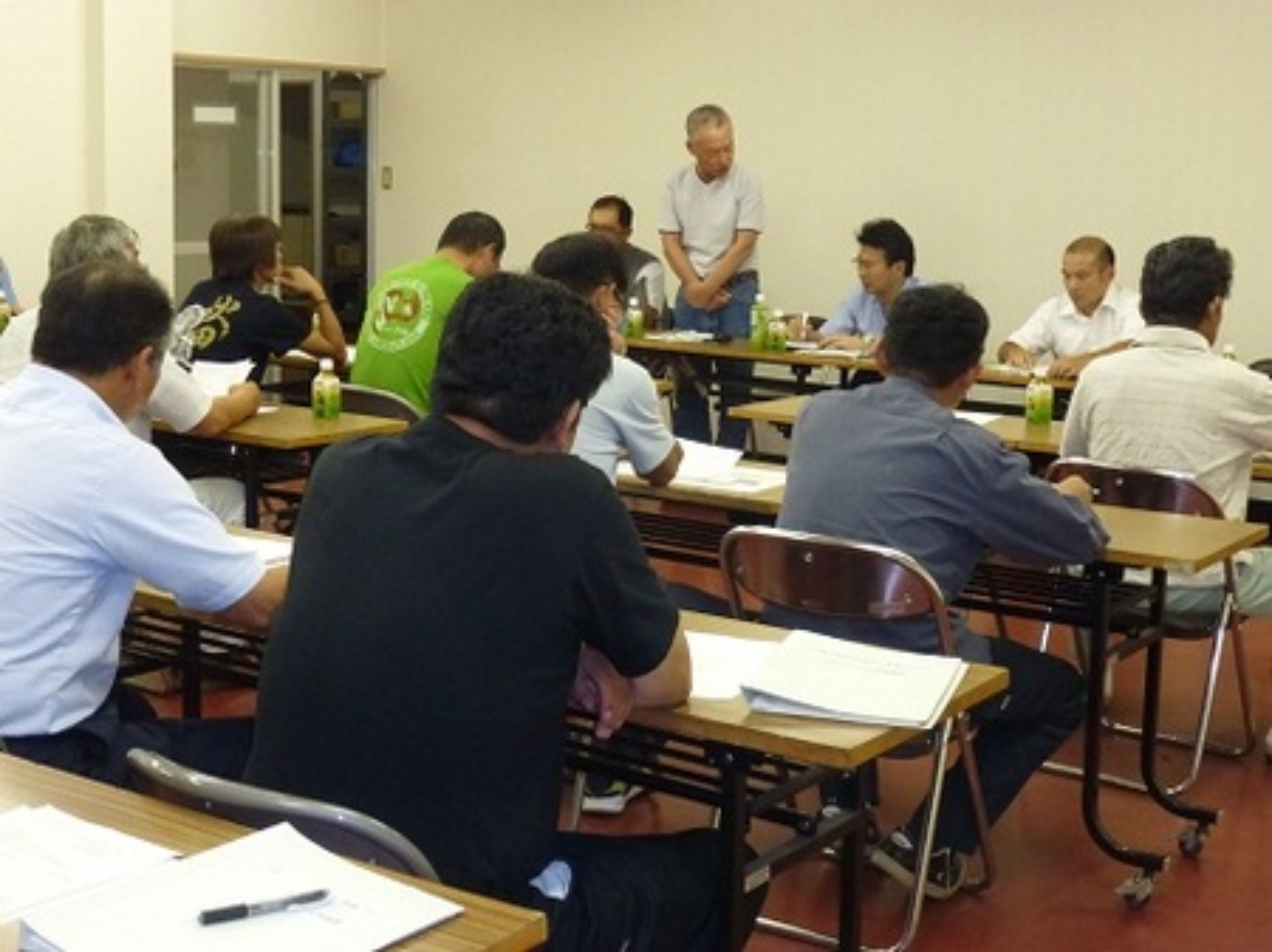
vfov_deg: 28.0
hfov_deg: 36.8
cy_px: 476
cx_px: 636
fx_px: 1910
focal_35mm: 52
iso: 800
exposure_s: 1/60
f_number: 4.1
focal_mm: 9.2
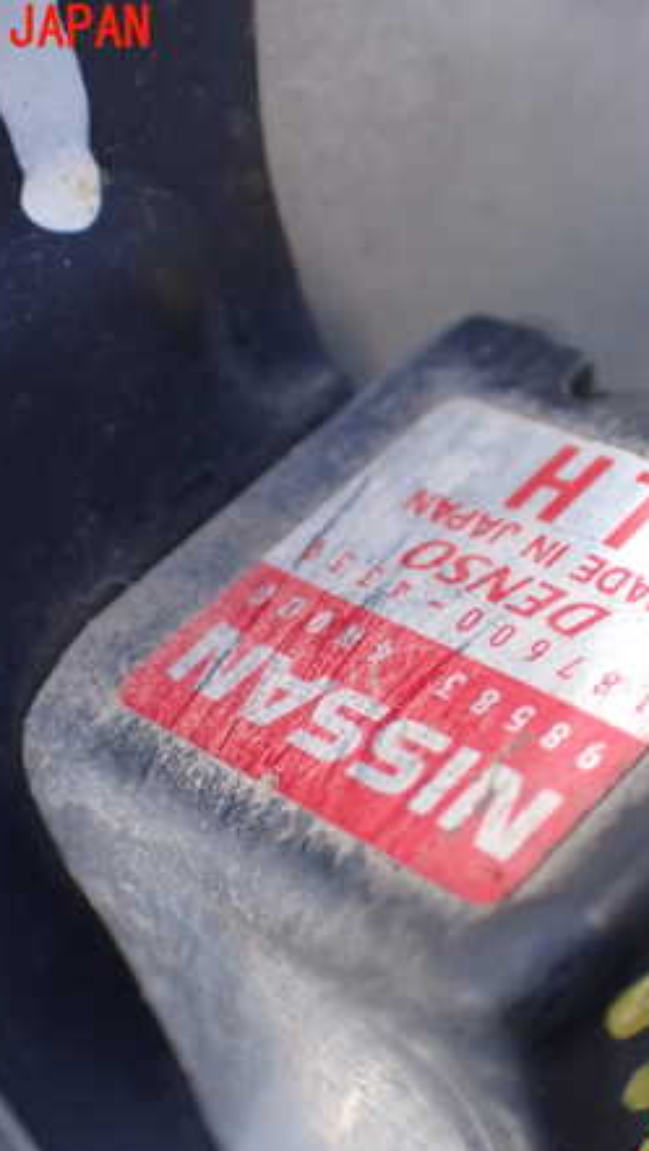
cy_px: 583
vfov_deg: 32.3
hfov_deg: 18.5
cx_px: 459
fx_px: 1986
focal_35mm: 65
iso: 250
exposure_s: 1/160
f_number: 2.9
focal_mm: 7.84
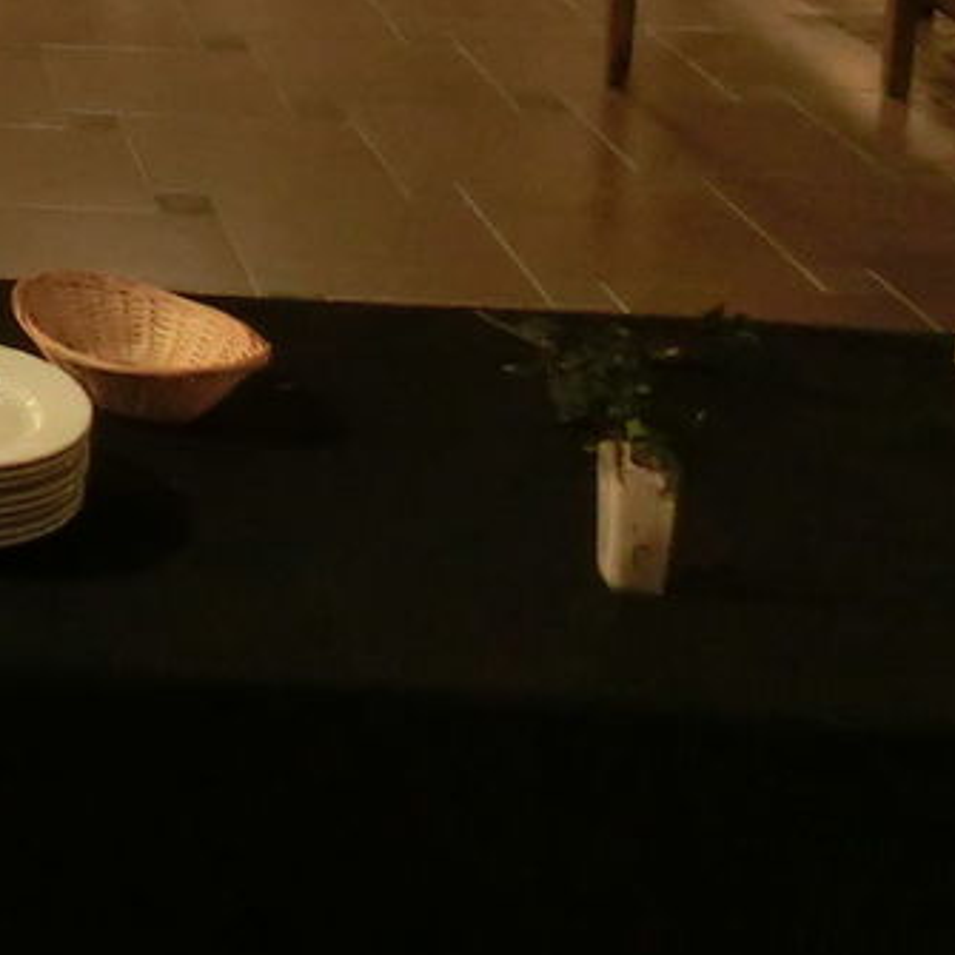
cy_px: -274
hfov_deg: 19.6
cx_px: -507
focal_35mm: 76
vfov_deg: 20.8
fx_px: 2372
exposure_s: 1/20
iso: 800
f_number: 3
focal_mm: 4.24
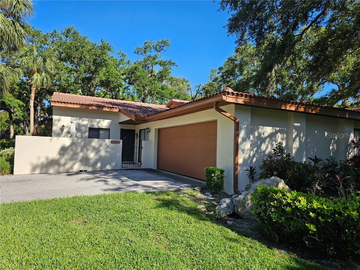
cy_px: 135
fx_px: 239
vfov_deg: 58.9
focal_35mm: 23
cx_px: 180
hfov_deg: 73.9
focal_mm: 6.3
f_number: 1.7
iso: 10
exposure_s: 1/505
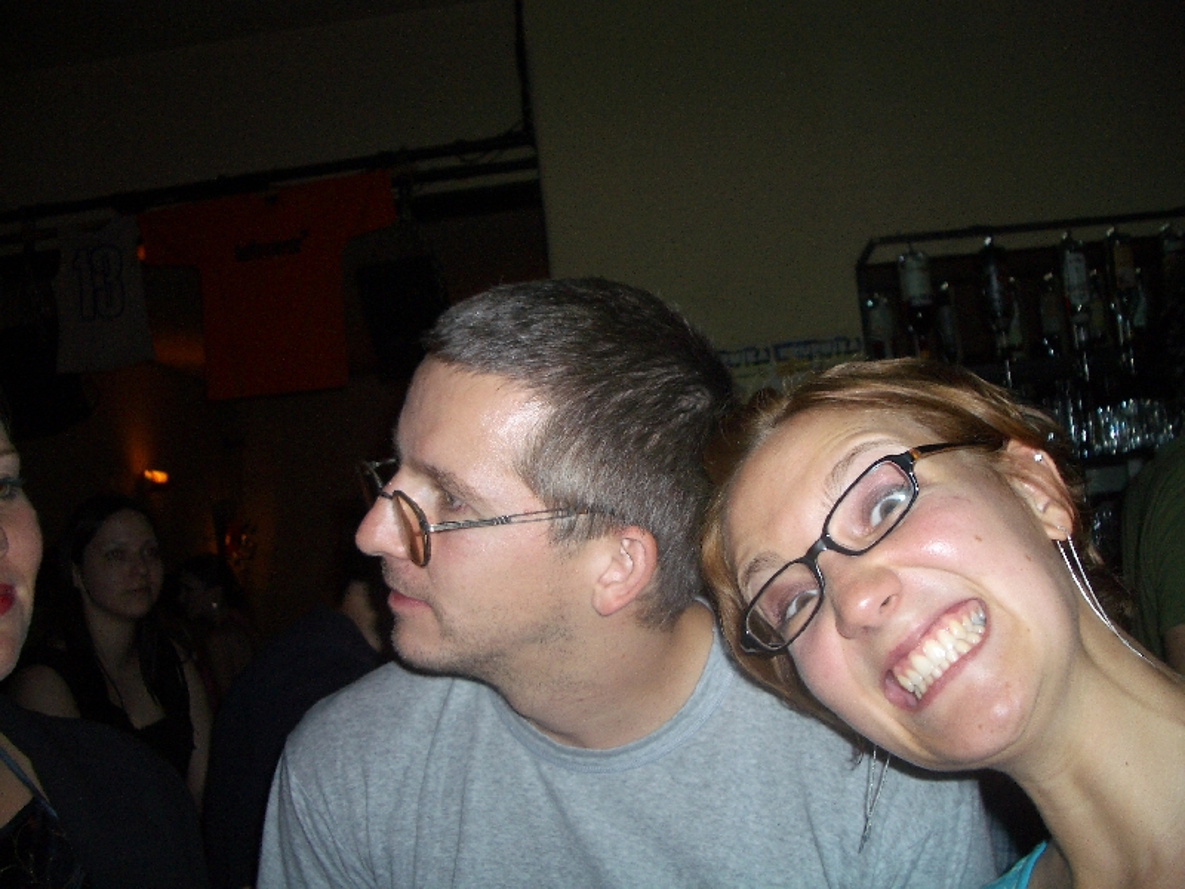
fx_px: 1198
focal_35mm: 35
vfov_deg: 40.7
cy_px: 444
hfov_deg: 52.6
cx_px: 592
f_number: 2.6
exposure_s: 1/60
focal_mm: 5.8
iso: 100
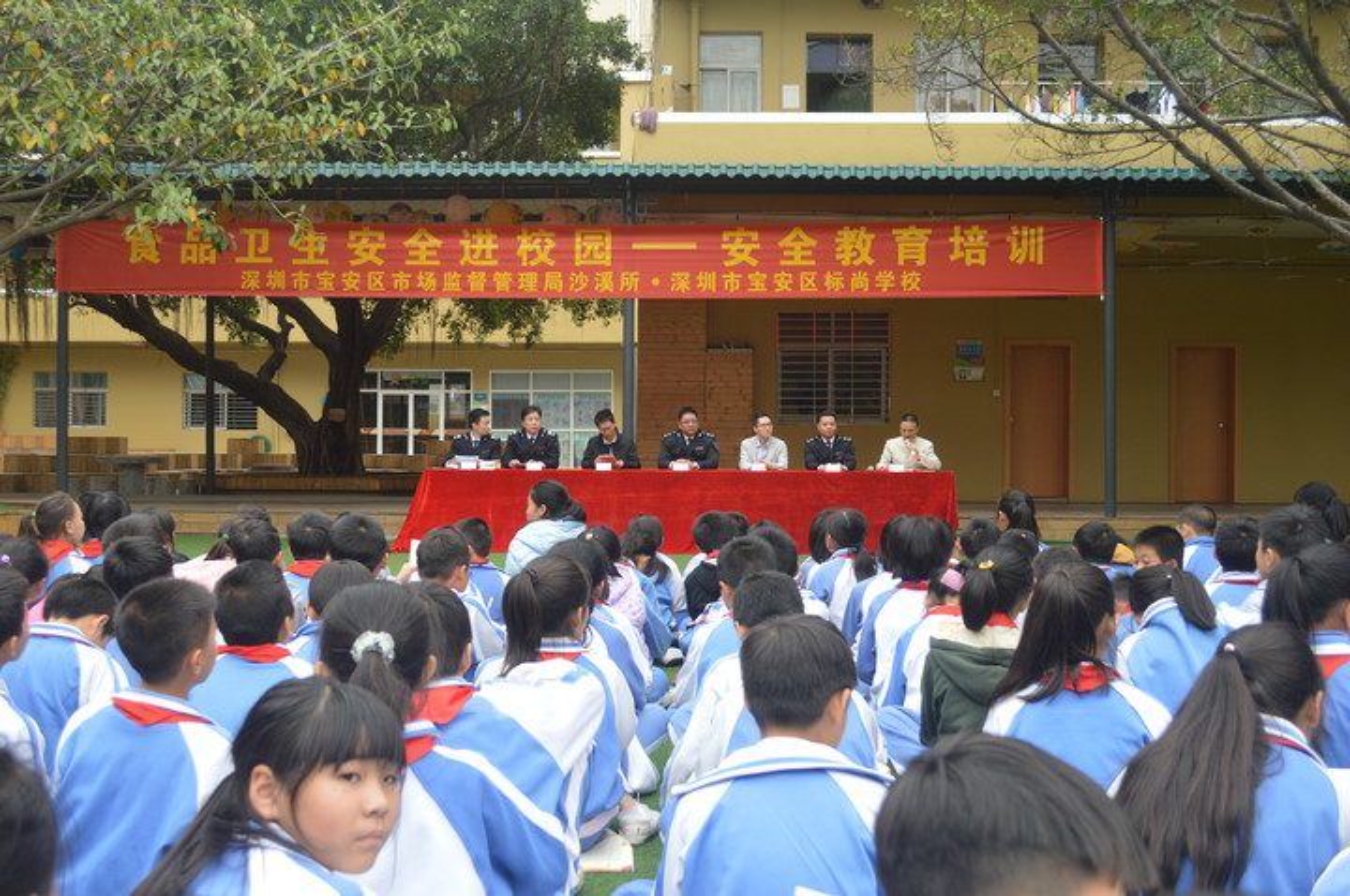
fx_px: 1461
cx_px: 675
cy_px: 448
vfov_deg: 34.1
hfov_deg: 49.6
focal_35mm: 39
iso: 400
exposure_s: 1/100
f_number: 5
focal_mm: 26
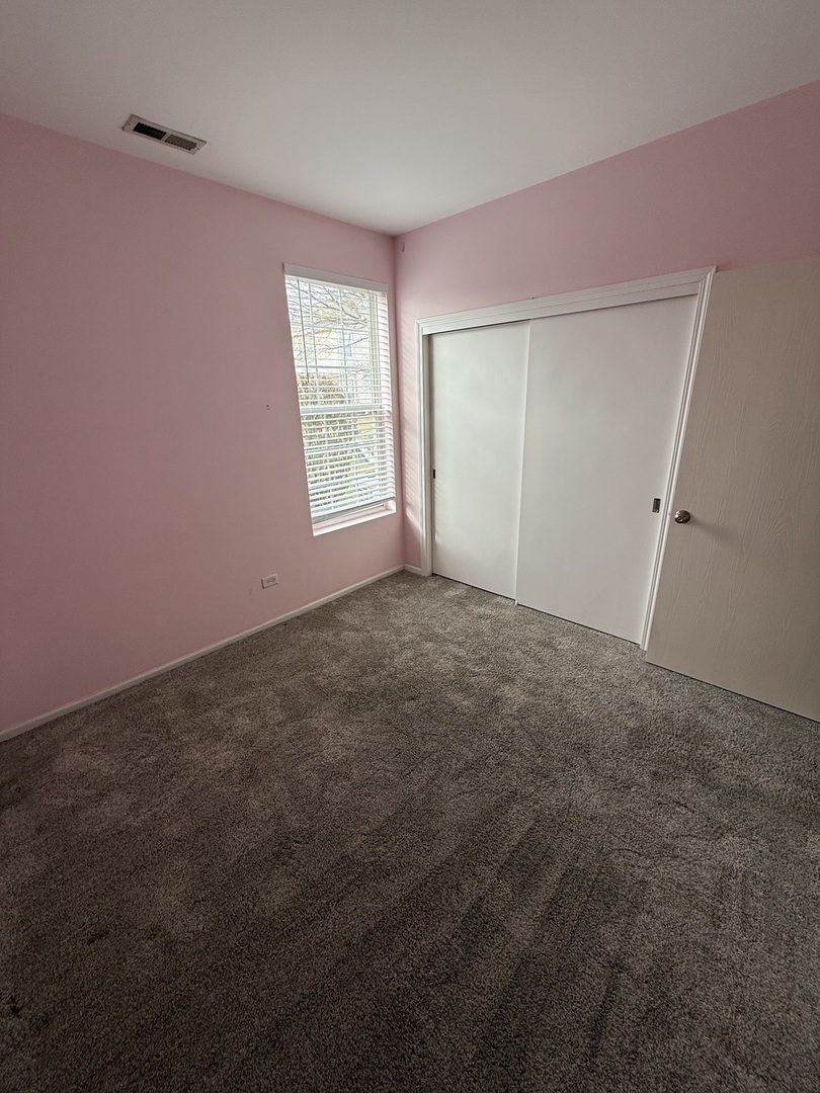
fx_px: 442
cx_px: 410
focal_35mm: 14
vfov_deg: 102.1
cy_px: 546
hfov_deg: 85.7
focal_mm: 2.22
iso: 64
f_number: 2.2
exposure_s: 1/99
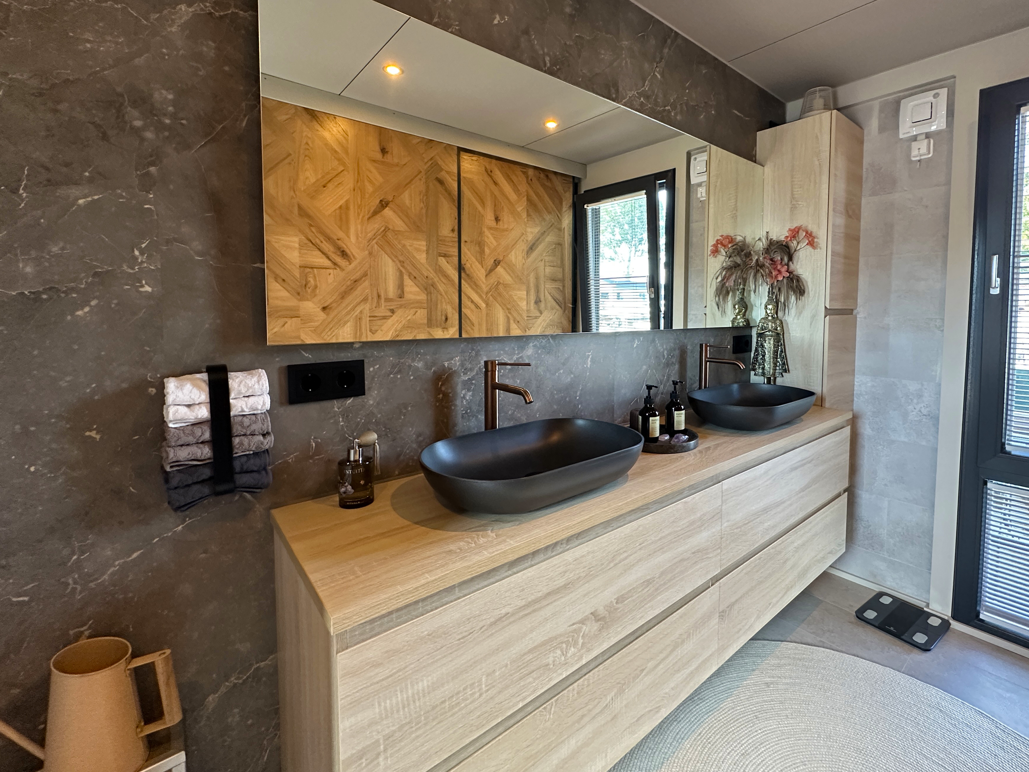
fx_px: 416
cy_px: 386
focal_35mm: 14
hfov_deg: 102.1
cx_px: 514
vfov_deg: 85.7
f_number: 2.2
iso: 400
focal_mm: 2.22
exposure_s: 1/60
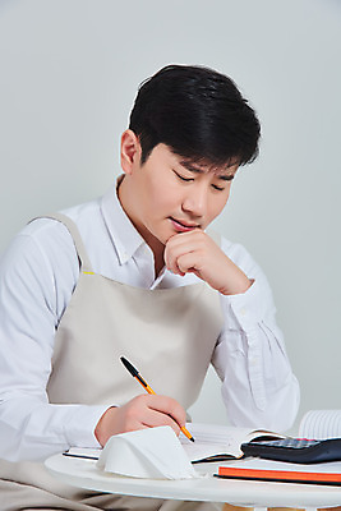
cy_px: 256
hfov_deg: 9.8
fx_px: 1987
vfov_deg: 14.6
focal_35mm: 140
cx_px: 170
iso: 100
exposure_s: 1/125
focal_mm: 140
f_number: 14
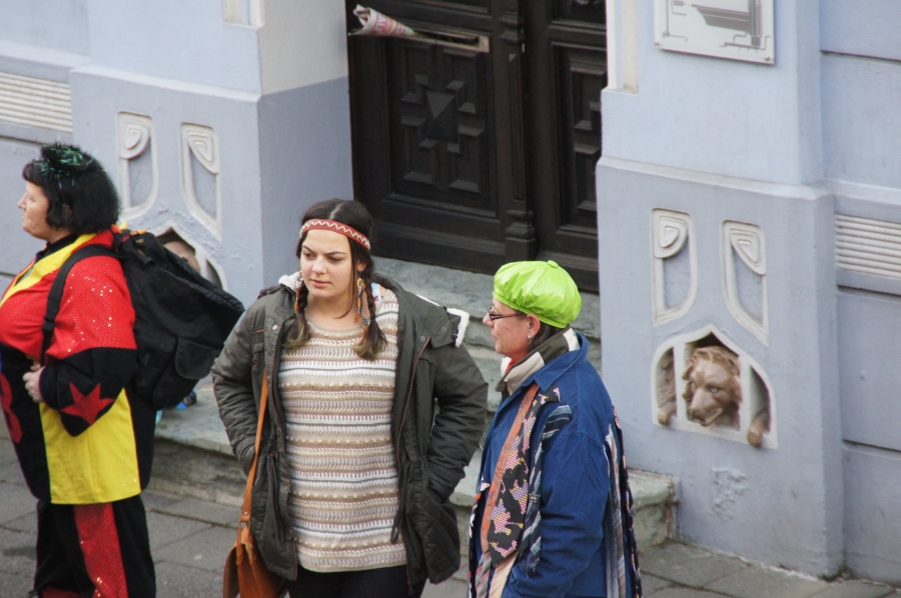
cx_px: 450
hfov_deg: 6.9
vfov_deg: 4.6
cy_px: 299
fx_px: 7500
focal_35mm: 300
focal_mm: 200
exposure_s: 1/320
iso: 1250
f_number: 6.3
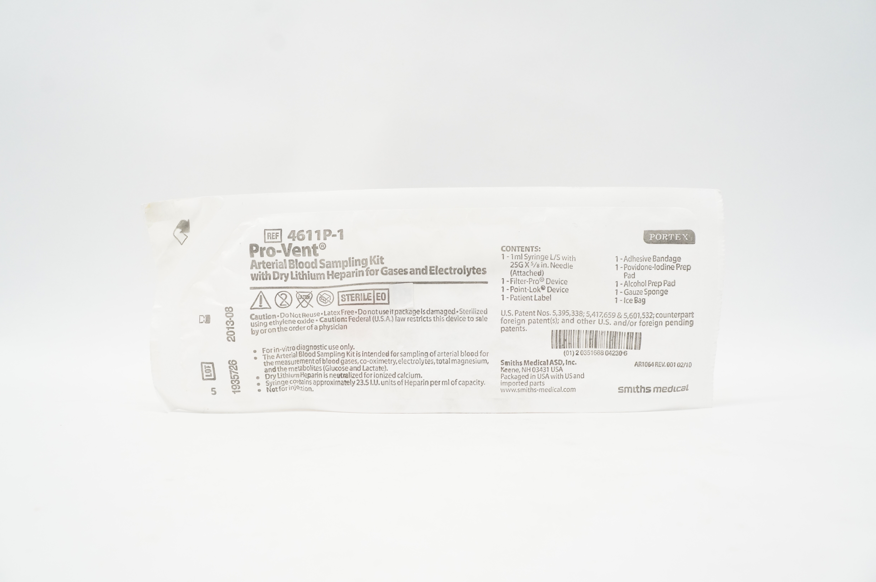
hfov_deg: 67.4
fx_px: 656
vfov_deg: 47.8
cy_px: 291
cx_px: 438
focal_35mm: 27
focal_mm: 18
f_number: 8
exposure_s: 1/40
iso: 800
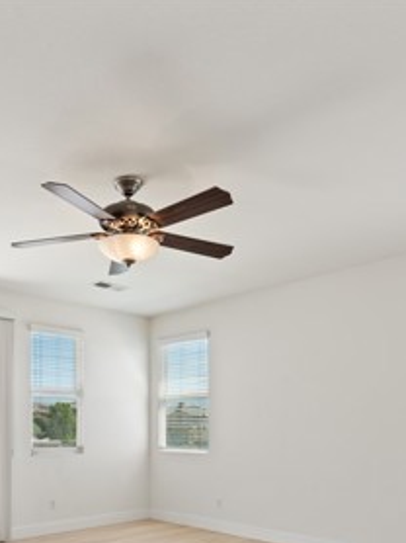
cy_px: 413
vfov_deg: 55.3
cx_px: 148
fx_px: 486
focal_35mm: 31
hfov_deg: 44.9
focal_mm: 14
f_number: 11
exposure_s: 1/8
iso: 100
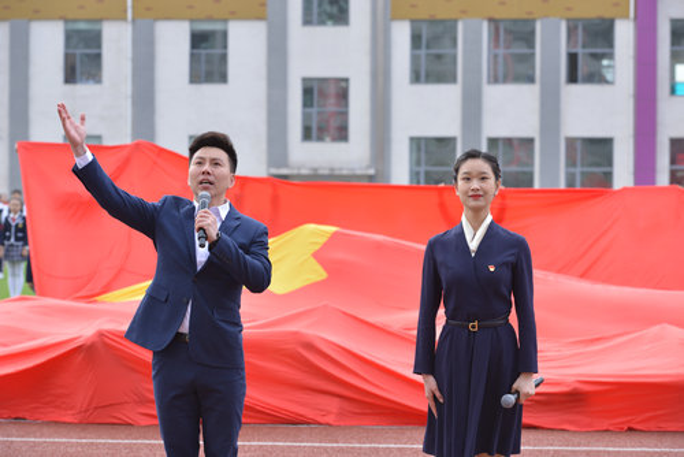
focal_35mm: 105
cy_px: 228
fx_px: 1996
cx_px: 342
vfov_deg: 13.1
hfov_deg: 19.4
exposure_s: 1/200
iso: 200
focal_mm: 105
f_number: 5.6
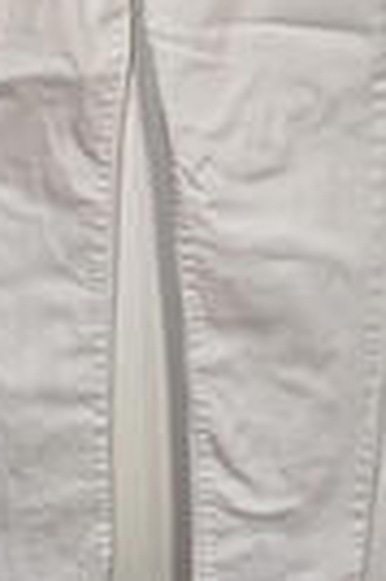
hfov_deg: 19.1
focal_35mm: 71
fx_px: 1145
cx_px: 143
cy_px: -130
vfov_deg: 25.4
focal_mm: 6.76
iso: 50
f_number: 1.78
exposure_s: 1/120
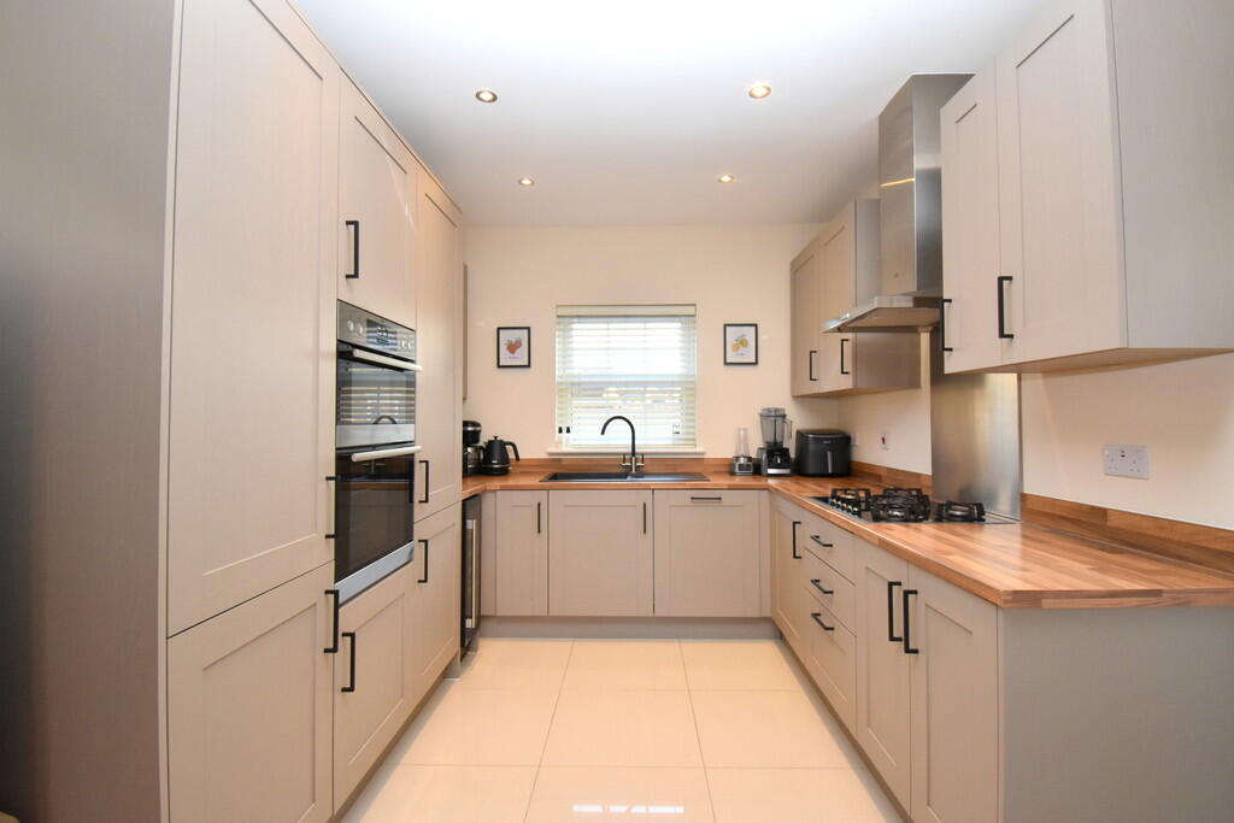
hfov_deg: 100.4
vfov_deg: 77.3
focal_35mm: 15
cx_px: 617
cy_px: 412
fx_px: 514
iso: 800
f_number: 4.5
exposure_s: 1/160
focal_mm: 10
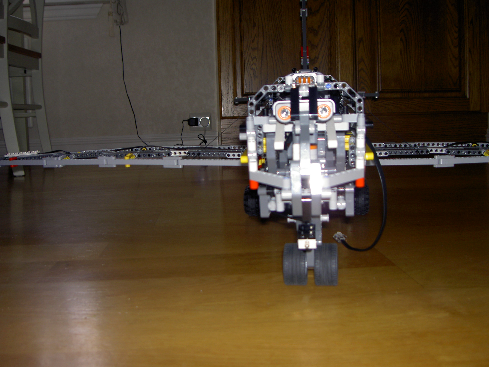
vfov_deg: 36.8
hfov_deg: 47.9
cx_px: 244
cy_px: 184
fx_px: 551
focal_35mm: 39
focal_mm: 8
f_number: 2.8
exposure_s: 1/60
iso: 100
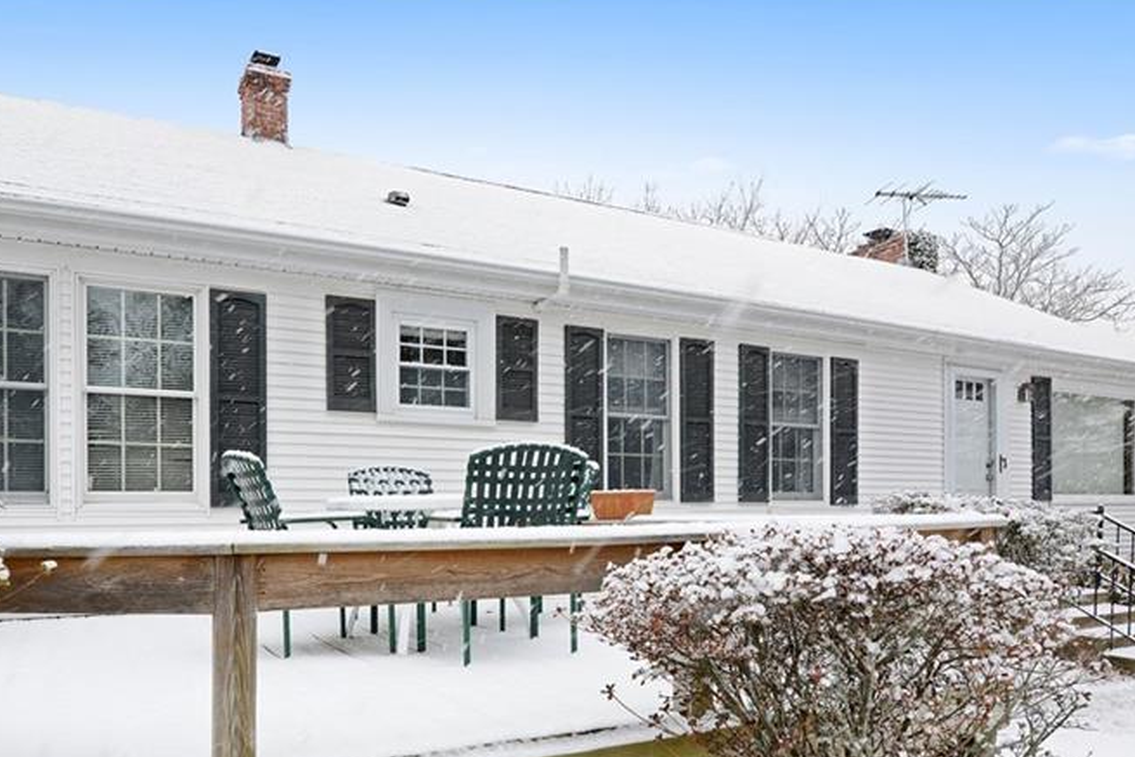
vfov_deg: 49.2
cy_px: 573
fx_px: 788
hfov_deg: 71.1
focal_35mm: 25
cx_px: 487
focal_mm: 16
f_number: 8
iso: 200
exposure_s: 1/40
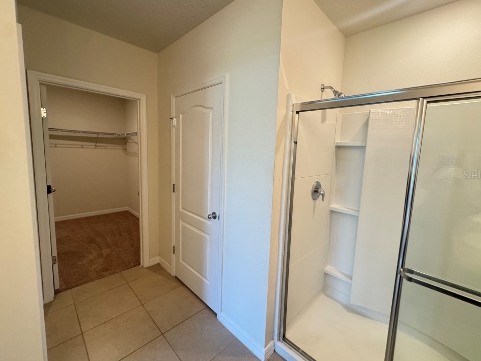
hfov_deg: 98.1
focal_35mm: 15
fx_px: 208
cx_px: 253
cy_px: 174
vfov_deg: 81.7
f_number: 2.2
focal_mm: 2.22
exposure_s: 1/120
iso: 320
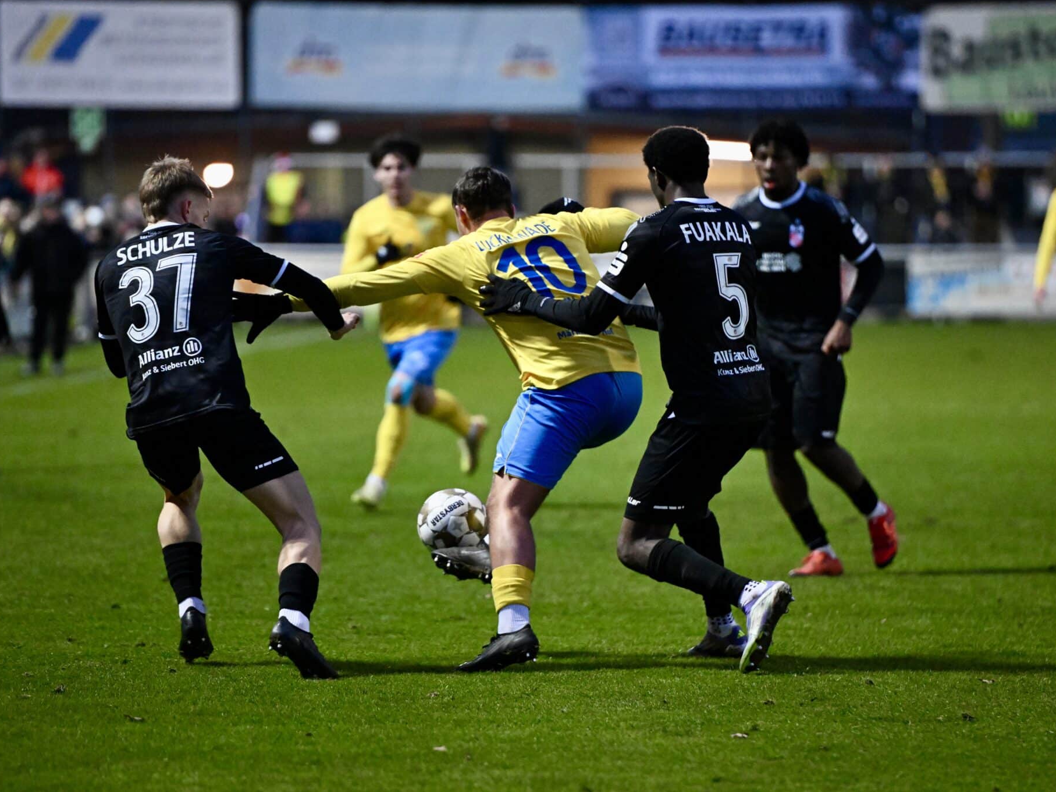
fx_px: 6619
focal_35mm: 217
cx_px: 506
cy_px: 395
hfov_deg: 9.1
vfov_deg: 6.8
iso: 8000
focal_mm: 200
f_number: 2.8
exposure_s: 1/1600
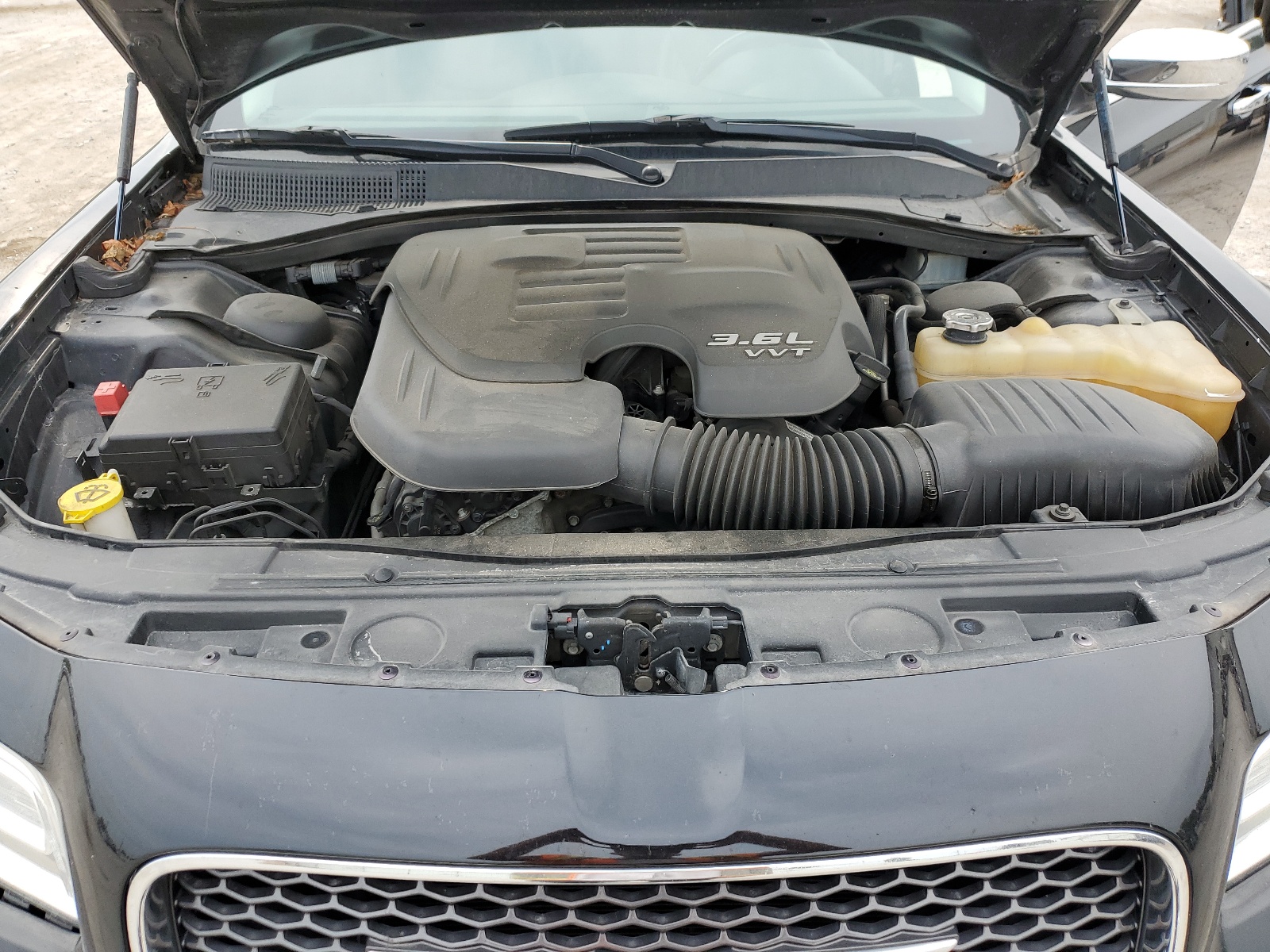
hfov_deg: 67.3
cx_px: 635
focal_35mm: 26
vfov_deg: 53.1
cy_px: 476
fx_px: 954
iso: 50
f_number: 1.5
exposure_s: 1/667
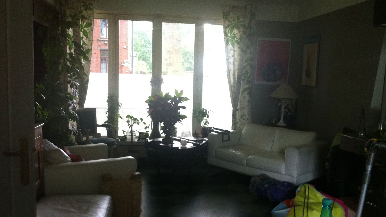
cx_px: 197
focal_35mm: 39
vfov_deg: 30.4
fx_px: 399
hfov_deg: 51.6
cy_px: 125
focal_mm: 3.85
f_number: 2.8
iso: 200
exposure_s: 1/15
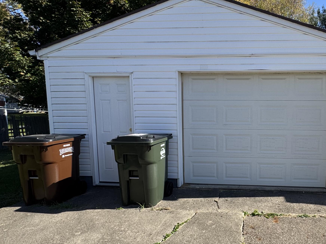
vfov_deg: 56.8
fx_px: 226
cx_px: 241
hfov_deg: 67.4
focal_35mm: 24
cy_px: 127
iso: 50
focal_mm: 2.22
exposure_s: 1/1078
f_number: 2.2
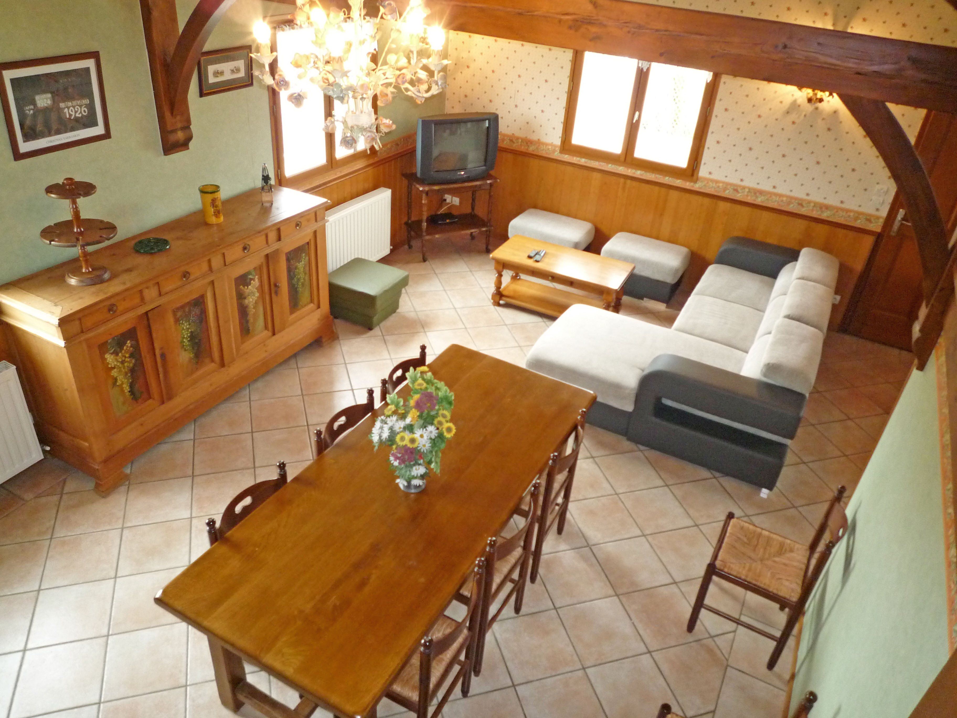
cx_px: 478
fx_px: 691
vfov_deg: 54.9
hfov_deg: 69.4
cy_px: 359
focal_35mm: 25
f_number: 2.8
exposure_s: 1/30
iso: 320
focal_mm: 4.4
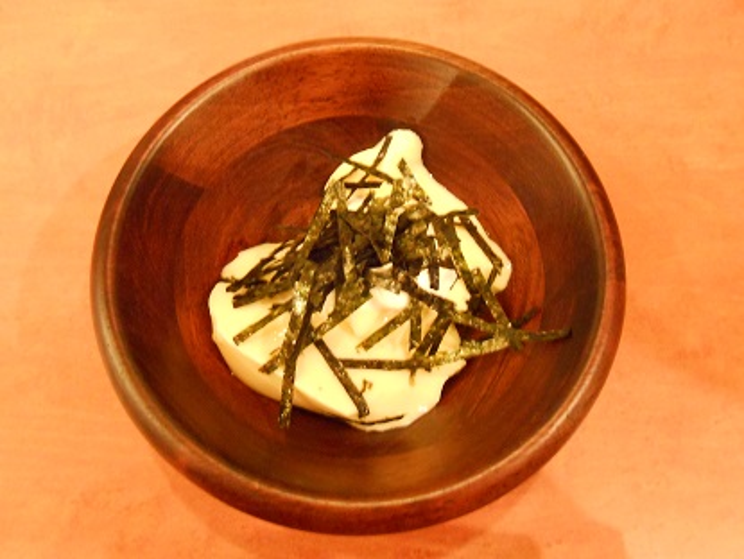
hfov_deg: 59.9
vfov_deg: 46.9
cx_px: 372
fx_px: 645
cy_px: 280
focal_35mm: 30
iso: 800
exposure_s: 1/3
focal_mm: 5.3
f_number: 3.8
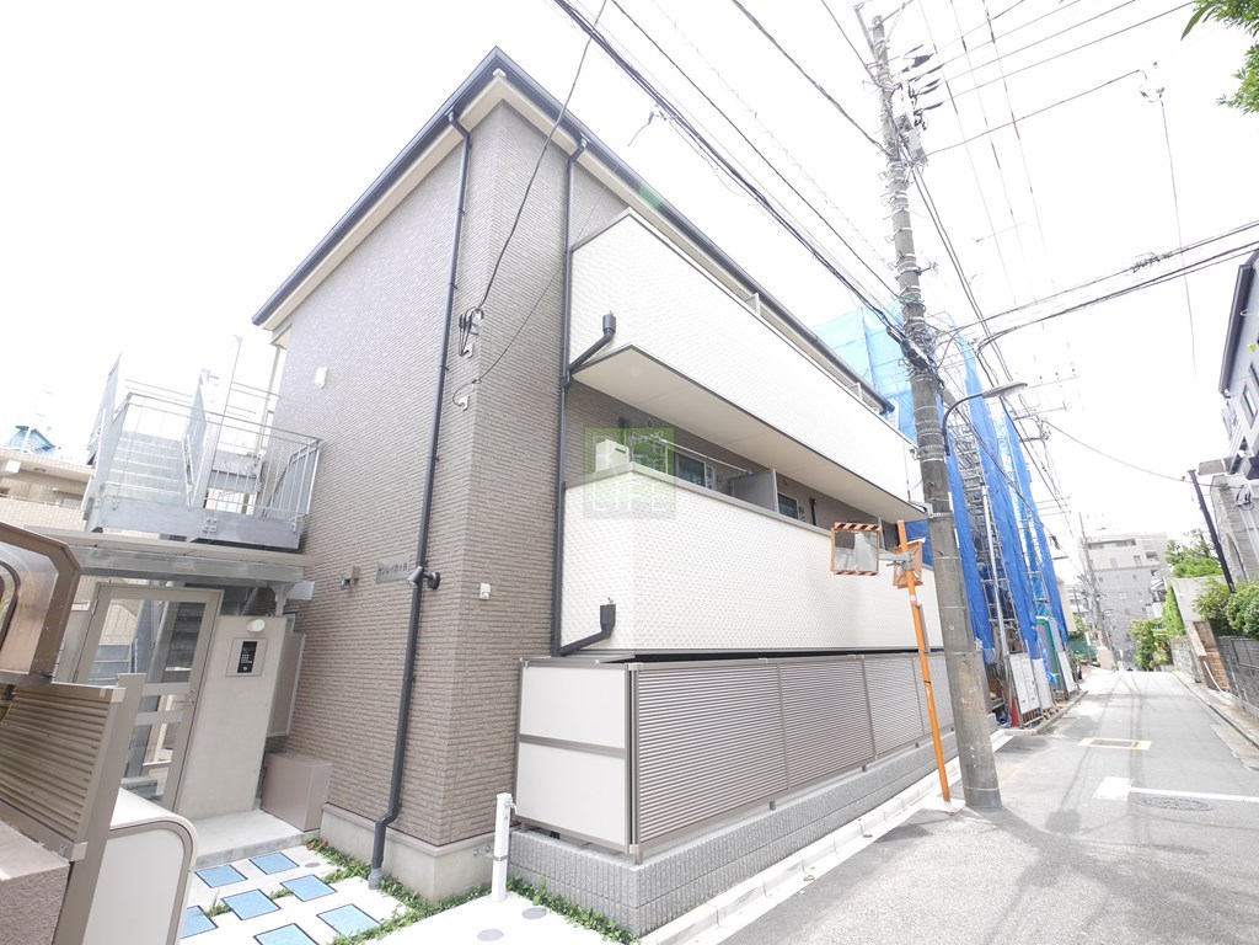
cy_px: 472
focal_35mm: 16
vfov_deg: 78.1
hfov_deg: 94.5
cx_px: 630
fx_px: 582
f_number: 4
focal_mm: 8
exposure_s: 1/160
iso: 160
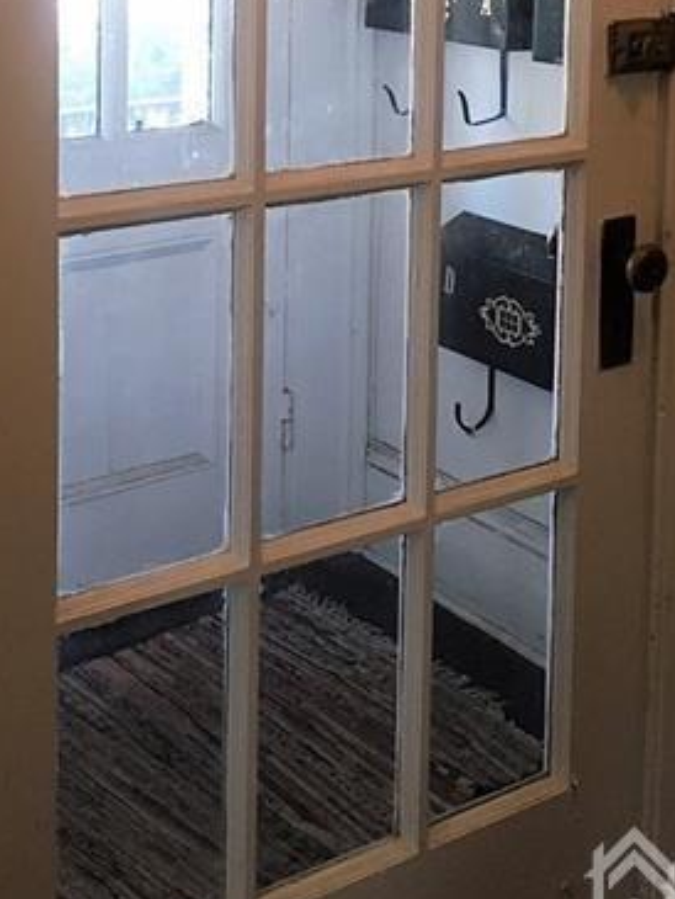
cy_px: 22
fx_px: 1585
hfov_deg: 24.0
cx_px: 288
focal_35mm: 61
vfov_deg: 29.8
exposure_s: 1/30
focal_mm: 4.15
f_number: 2.2
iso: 125
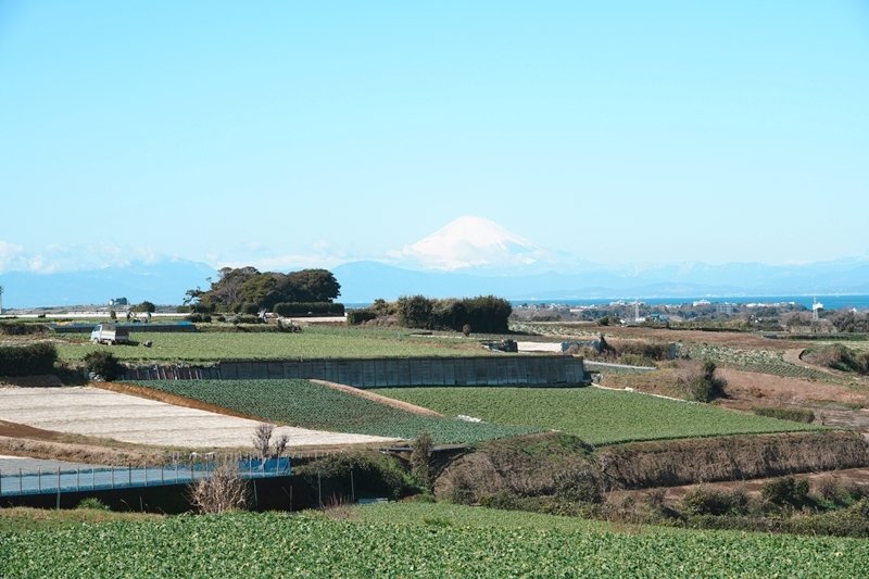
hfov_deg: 23.9
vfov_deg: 16.1
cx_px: 434
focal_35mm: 85
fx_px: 2051
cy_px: 290
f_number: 8
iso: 100
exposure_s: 1/400
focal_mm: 85
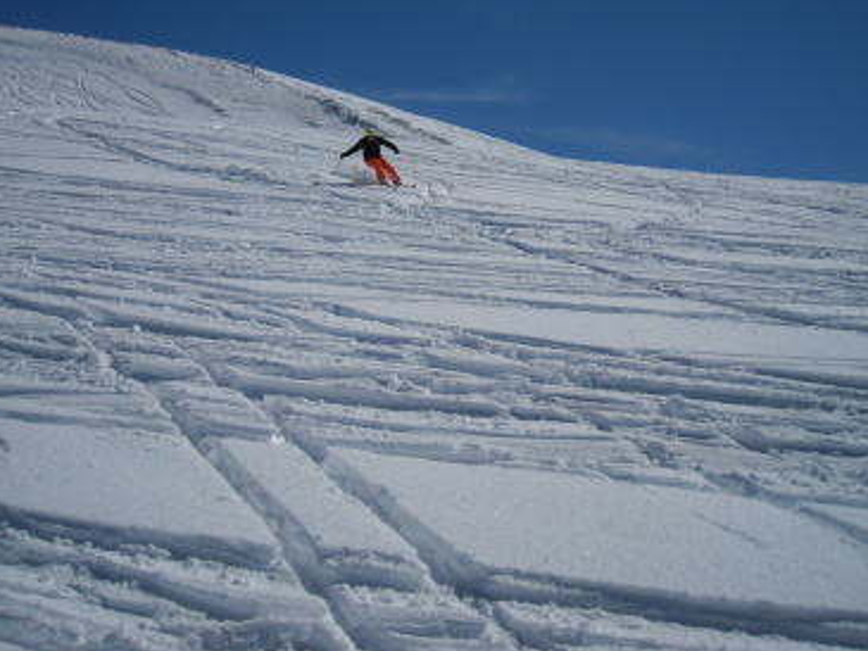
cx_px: 419
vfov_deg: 31.3
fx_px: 1154
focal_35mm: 46
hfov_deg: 41.2
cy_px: 230
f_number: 5.6
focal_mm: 5.7
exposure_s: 1/1476
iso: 64
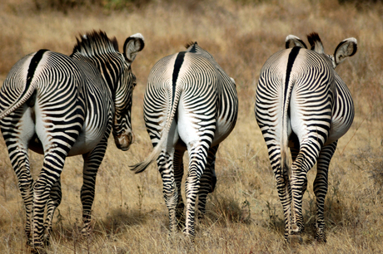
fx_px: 4784
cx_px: 192
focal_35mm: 450
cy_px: 127
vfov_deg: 3.1
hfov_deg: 4.6
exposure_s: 1/1000
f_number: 5.6
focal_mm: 300
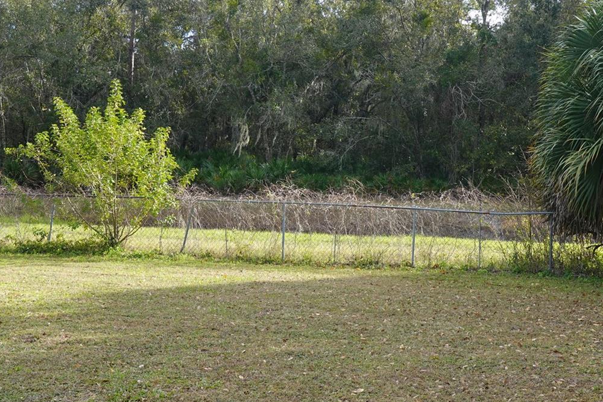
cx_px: 352
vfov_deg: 21.2
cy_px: 206
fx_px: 1072
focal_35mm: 64
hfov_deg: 31.4
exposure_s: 1/200
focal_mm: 14.69
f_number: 4
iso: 100
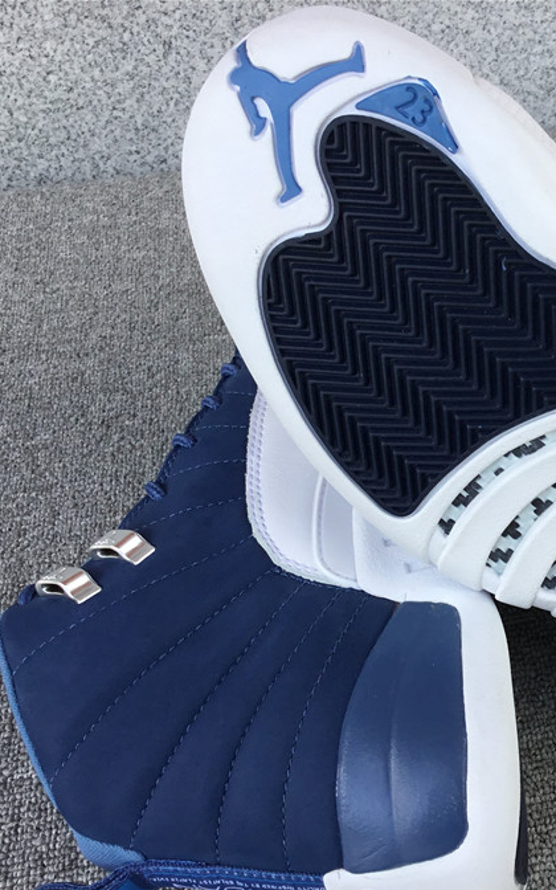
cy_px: 446
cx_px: 496
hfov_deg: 28.2
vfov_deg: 45.3
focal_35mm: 44
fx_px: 1067
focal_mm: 3.3
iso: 25
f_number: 2.4
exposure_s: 1/238
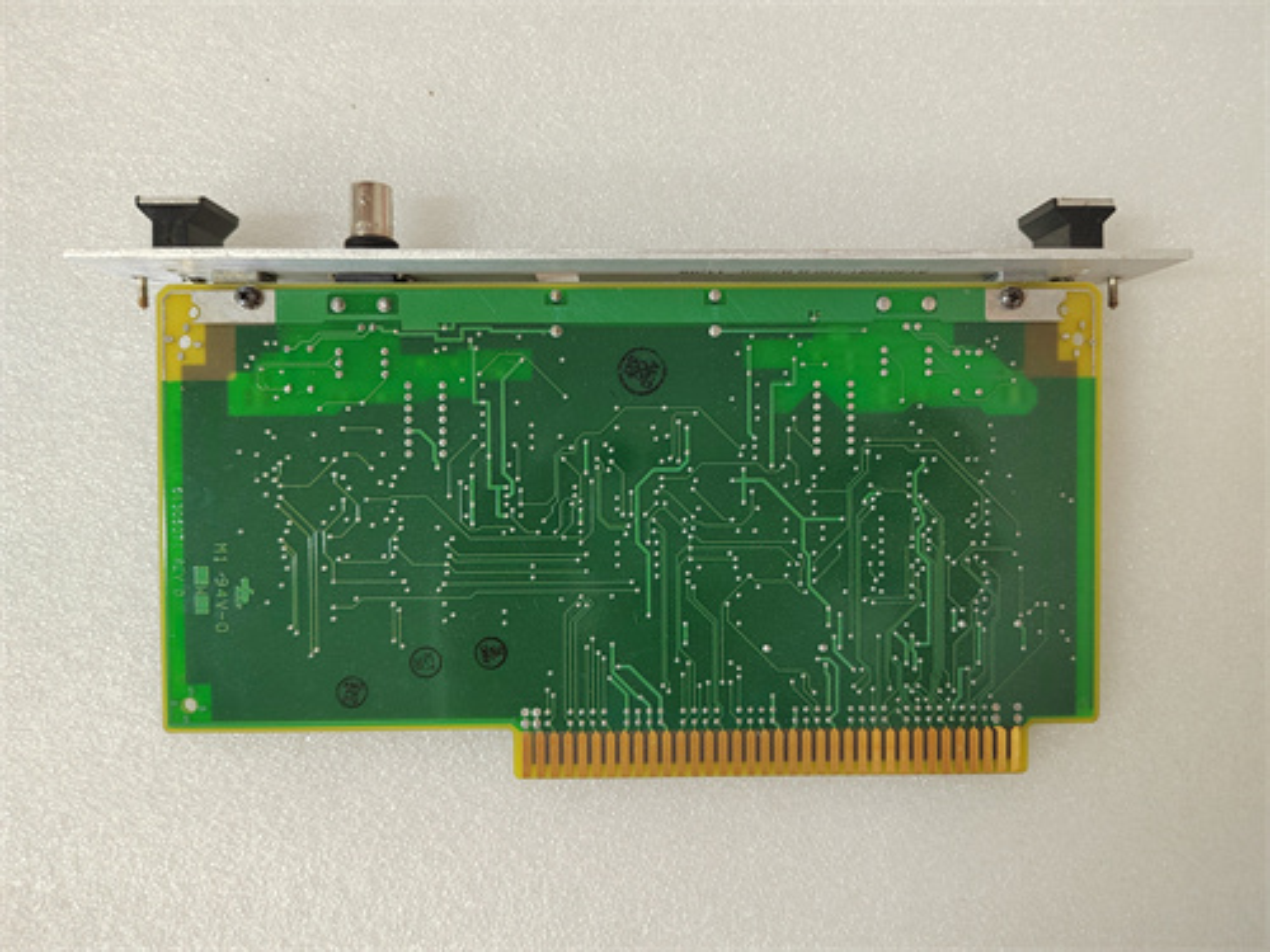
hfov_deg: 73.9
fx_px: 844
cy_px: 476
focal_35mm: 23
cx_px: 635
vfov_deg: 58.9
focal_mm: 5.52
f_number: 1.9
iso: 1319
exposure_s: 1/50
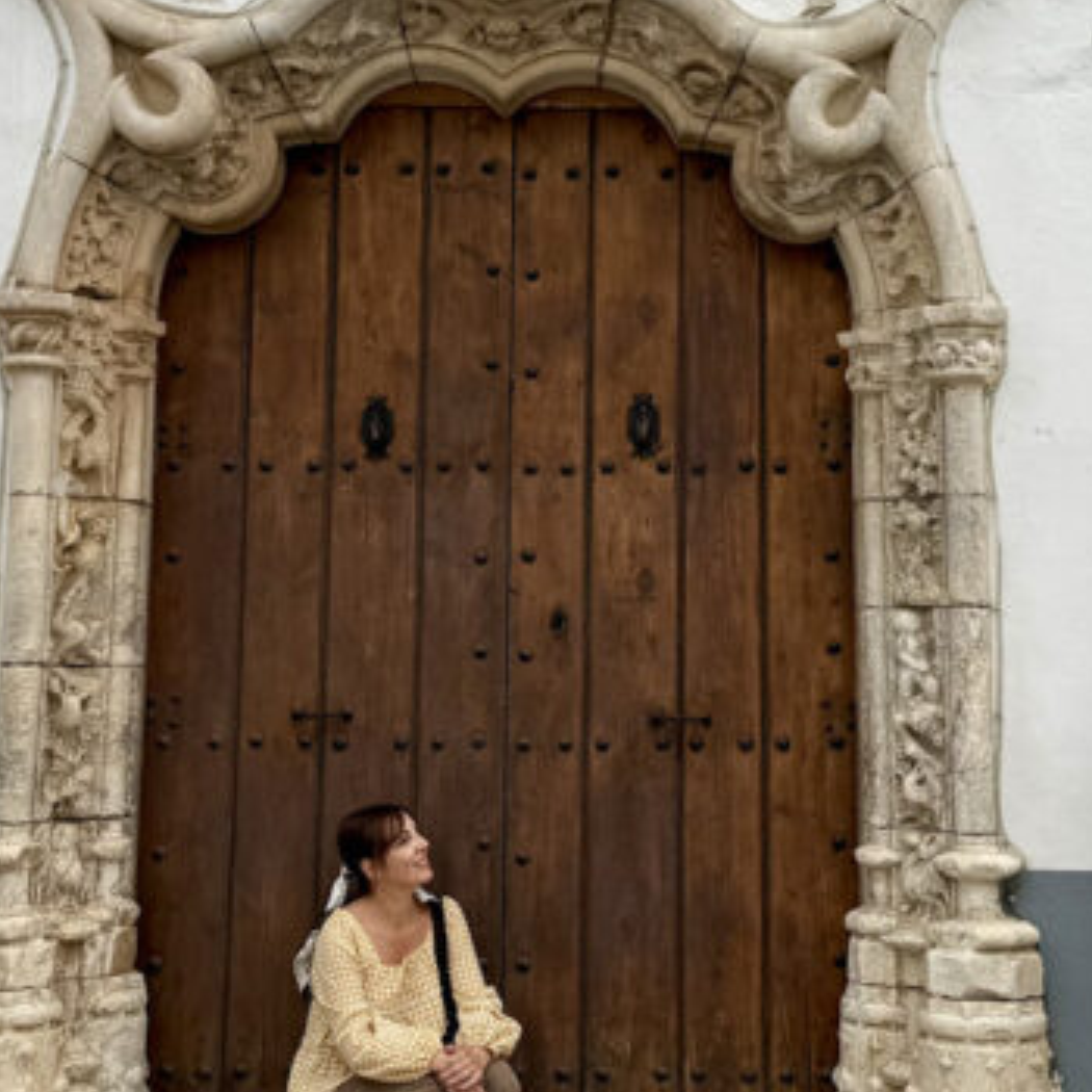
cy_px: 218
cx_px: 562
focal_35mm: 62
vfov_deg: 27.2
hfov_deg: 27.7
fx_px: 2213
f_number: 1.78
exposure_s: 1/677
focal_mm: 6.76
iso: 80
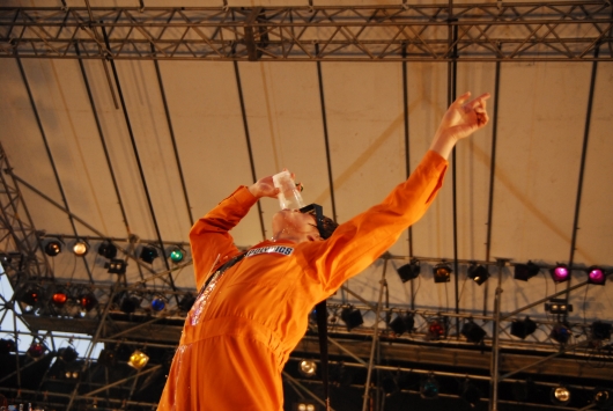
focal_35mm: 45
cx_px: 306
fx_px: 767
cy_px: 206
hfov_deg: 43.5
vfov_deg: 30.0
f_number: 2.8
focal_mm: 30
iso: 800
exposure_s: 1/640
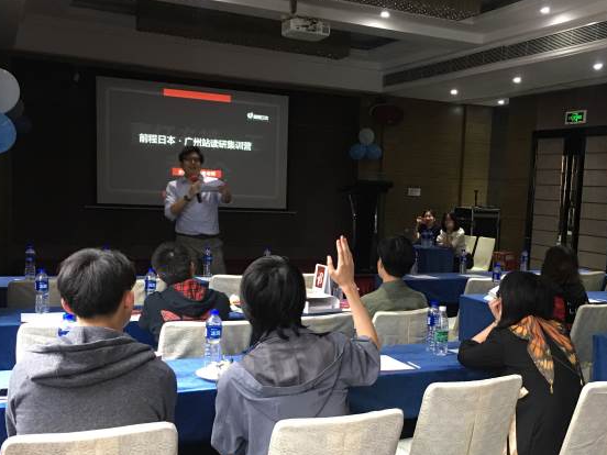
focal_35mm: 42
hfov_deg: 44.3
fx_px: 736
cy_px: 287
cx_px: 395
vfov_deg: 34.2
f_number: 2.2
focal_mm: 4.15
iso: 100
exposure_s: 1/17
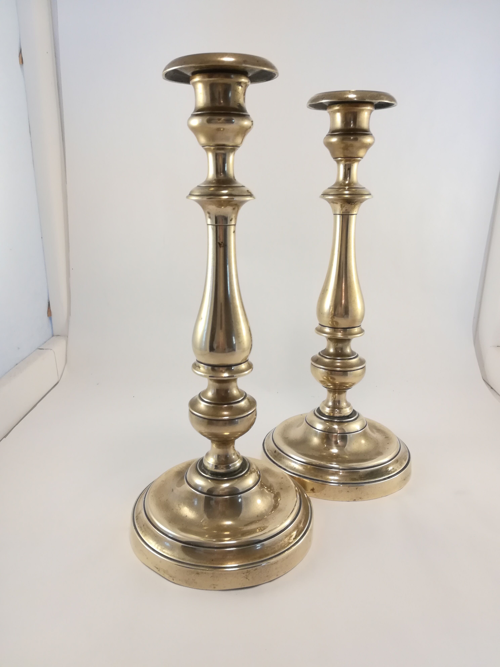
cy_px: 334
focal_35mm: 26
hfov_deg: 53.1
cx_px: 250
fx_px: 501
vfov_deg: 67.3
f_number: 2.2
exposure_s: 1/30
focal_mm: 3.83
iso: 160
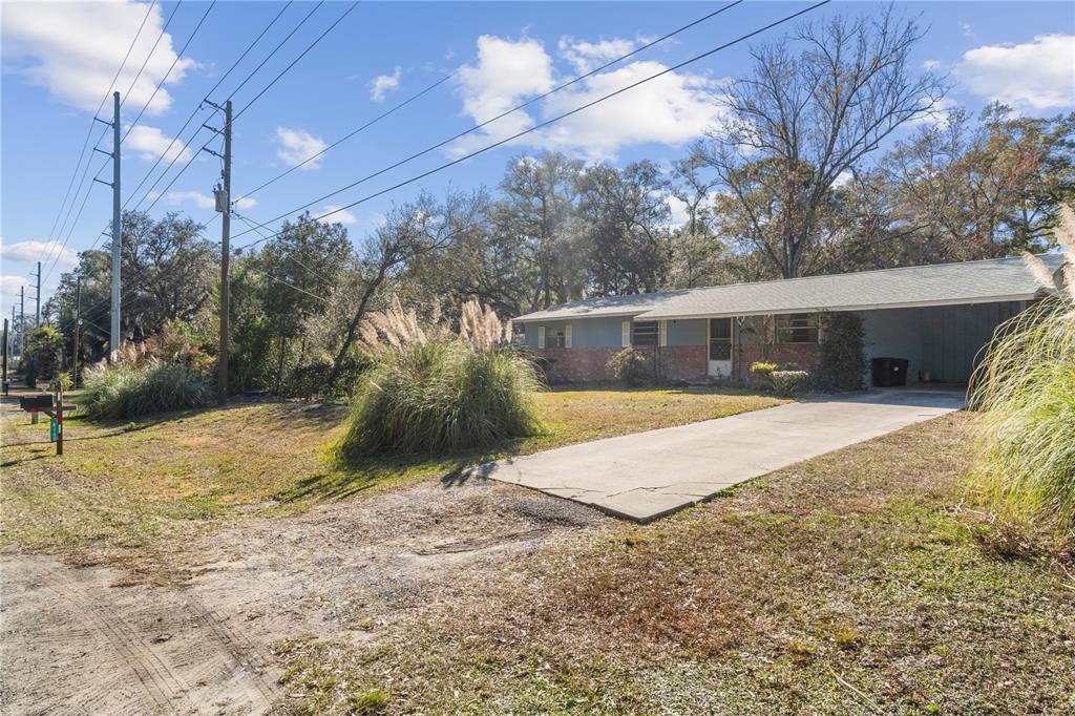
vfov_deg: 63.2
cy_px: 358
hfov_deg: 85.4
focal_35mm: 20
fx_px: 582
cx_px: 538
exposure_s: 1/80
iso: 100
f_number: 8
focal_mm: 13
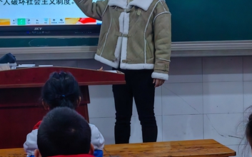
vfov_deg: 12.8
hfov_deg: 20.4
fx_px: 700
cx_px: 116
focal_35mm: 102
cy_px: 39
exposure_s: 1/99.6
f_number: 1.9
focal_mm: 5.52
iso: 250
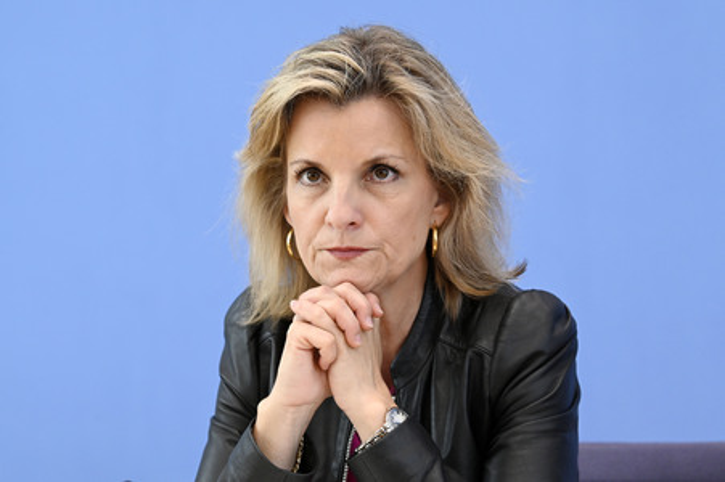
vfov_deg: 9.1
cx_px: 362
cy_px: 241
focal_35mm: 150
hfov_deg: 13.7
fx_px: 3019
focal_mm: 150
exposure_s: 1/640
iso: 3200
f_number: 5.6
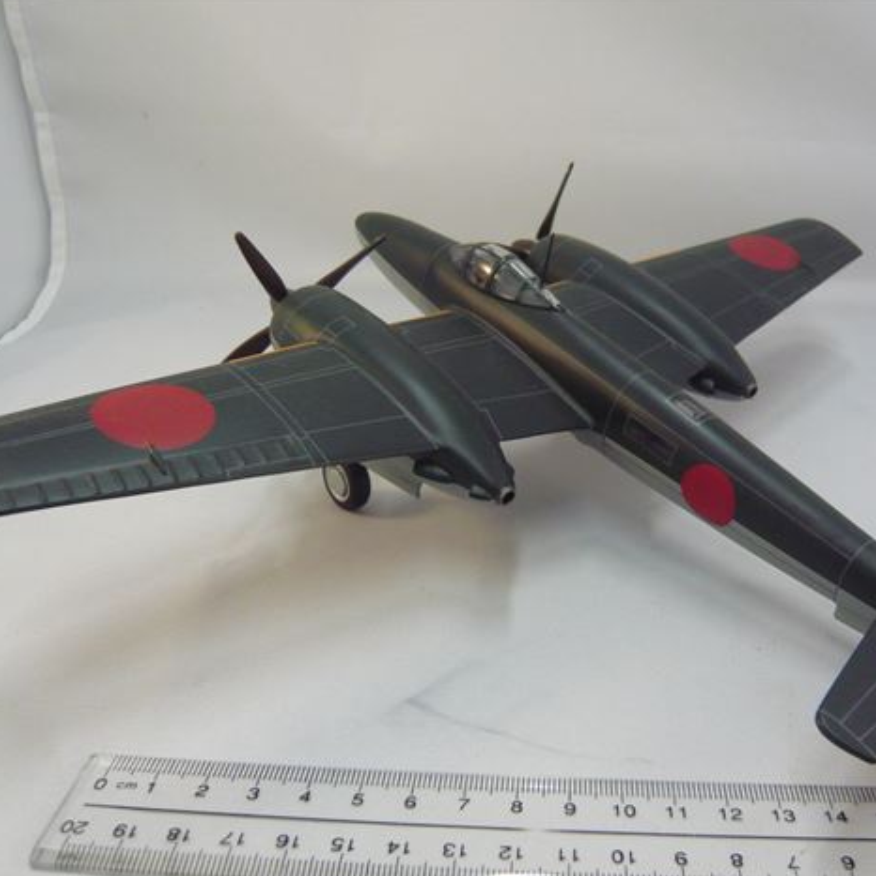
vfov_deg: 48.5
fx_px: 973
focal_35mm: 34
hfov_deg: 47.9
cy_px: 442
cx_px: 560
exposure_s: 1/60
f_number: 2.8
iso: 250
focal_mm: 4.6
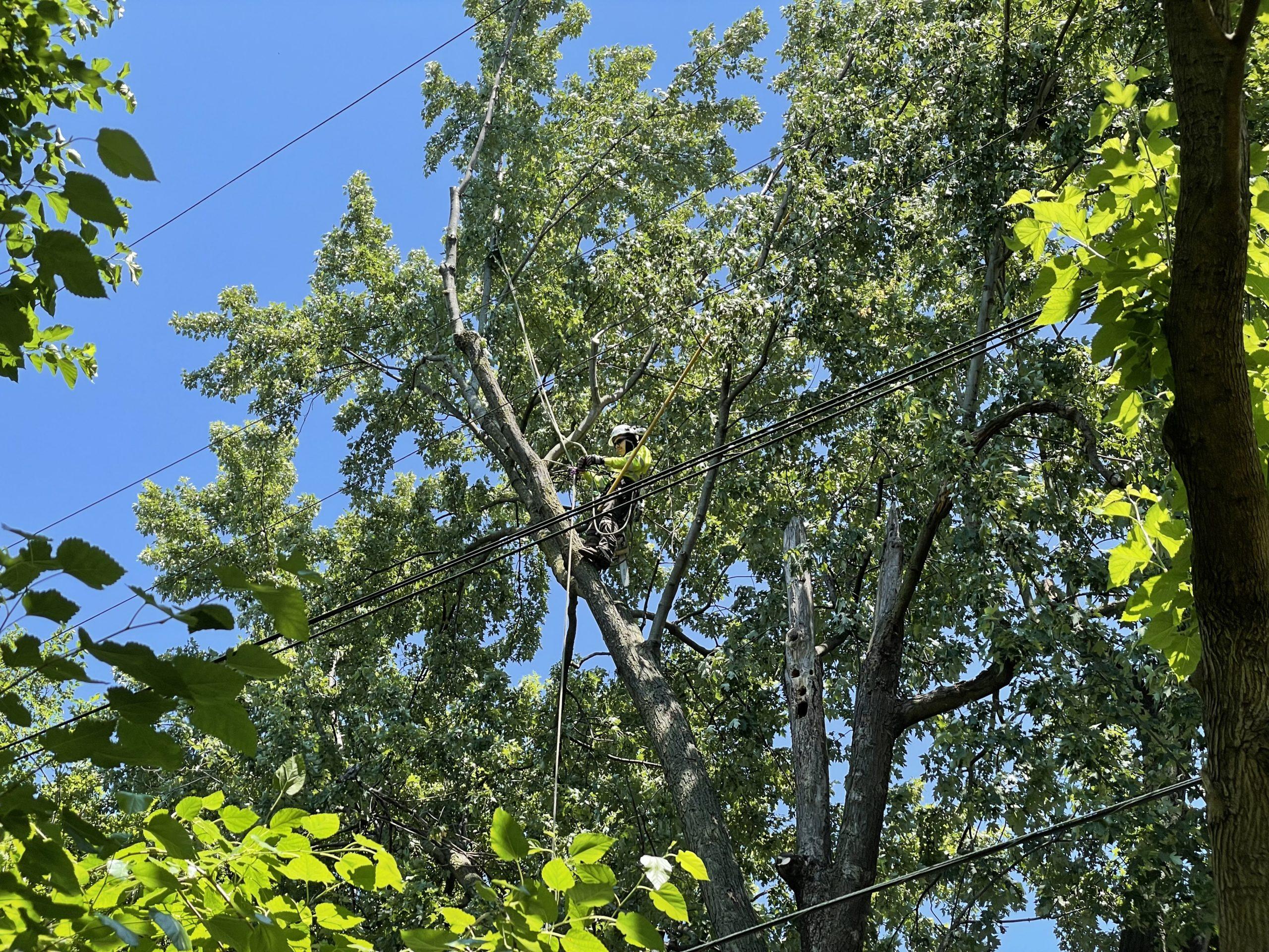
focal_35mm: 52
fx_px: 1906
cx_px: 634
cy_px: 476
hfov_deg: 36.8
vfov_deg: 28.0
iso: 25
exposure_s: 1/533
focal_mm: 6
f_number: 2
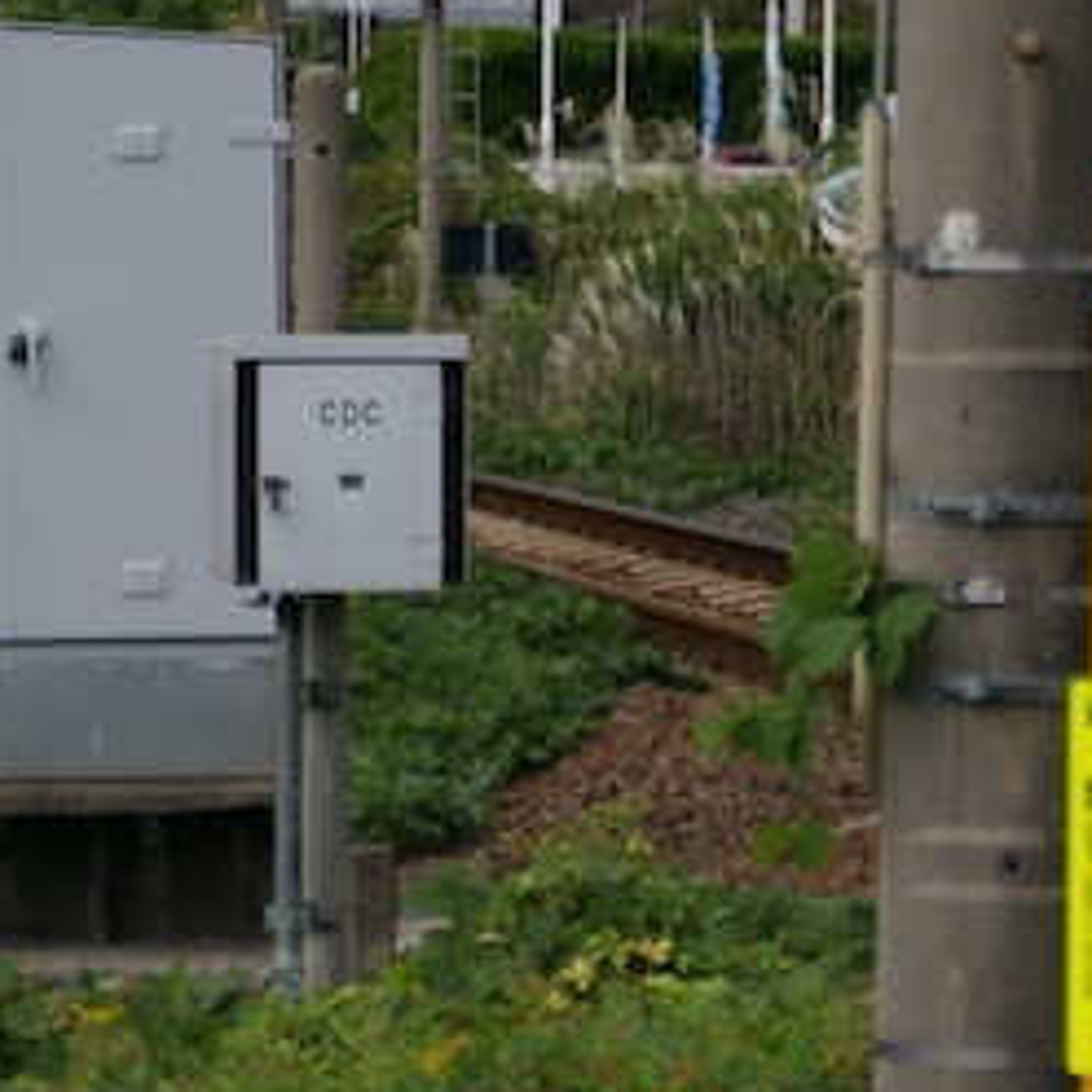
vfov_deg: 5.4
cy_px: 509
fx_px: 11565
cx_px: 352
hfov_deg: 5.4
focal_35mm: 324
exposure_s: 1/1500
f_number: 5.6
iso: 400
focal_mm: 105
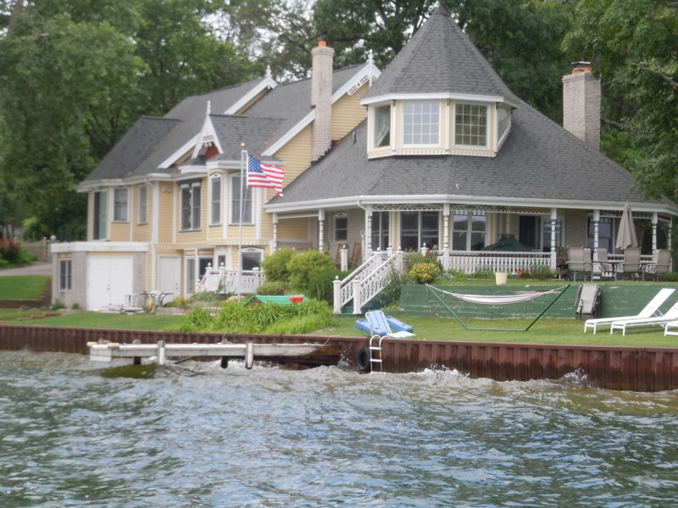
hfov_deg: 19.3
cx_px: 339
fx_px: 1998
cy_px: 254
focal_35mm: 102
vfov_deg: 14.5
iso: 100
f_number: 5.4
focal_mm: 18.3
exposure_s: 1/160
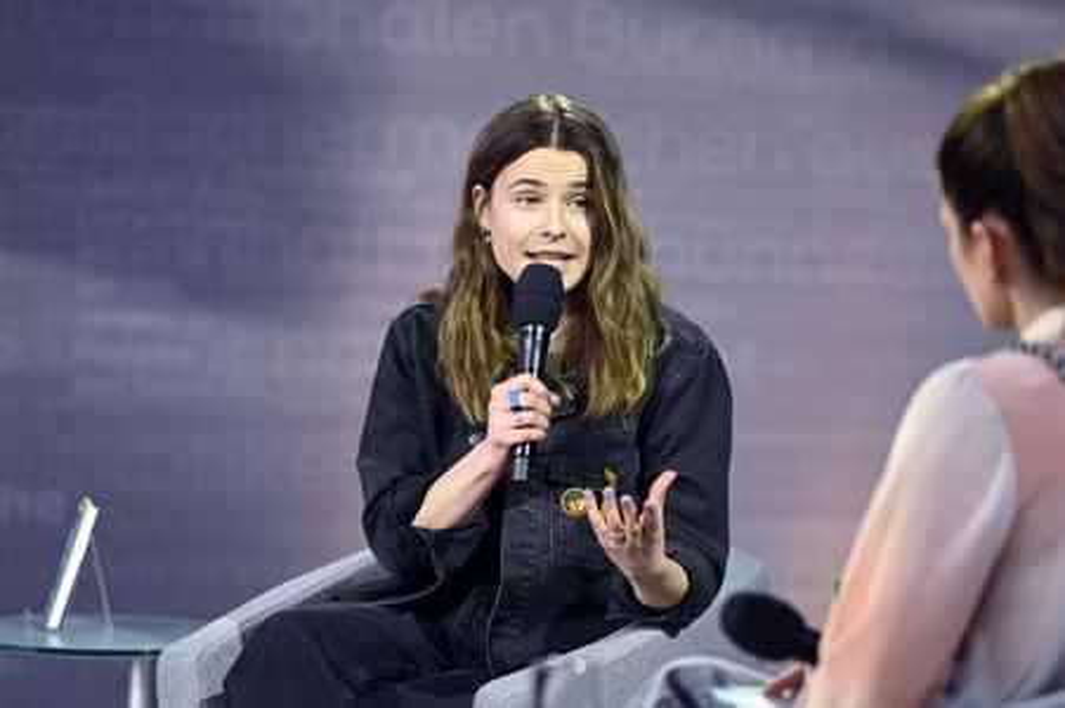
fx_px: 4878
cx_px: 532
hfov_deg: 12.5
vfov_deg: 8.3
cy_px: 354
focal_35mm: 165
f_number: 4
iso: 320
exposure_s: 1/500
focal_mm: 165
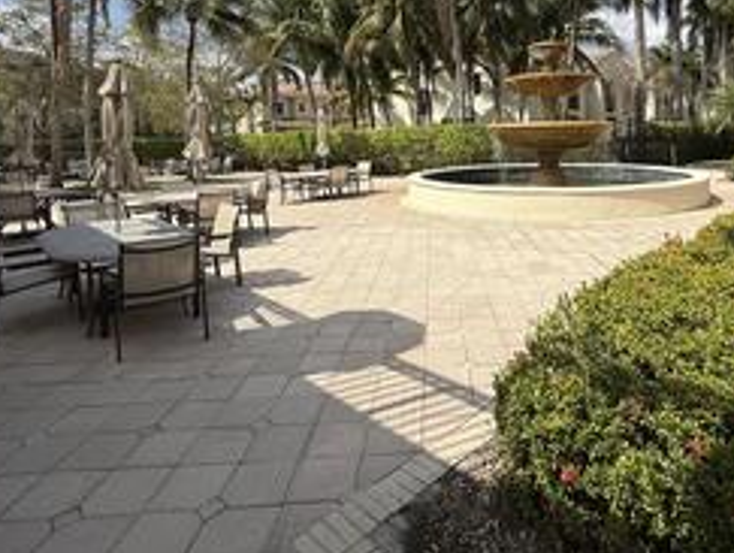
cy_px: 151
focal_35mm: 23
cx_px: 465
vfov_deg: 56.6
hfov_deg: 72.4
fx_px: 488
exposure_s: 1/3663
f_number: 2.2
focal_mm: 2.22
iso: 50
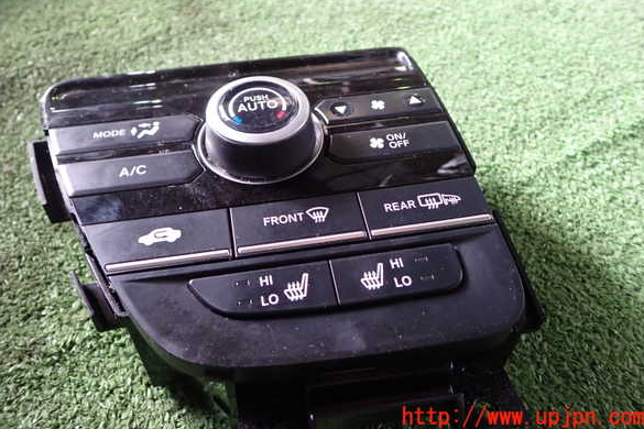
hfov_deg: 58.7
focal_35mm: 32
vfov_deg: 41.0
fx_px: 572
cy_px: 184
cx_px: 320
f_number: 2.3
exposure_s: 1/30
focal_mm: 5.4
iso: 250
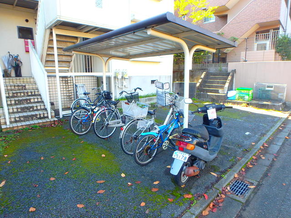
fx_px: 177
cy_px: 109
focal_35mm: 21
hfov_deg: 79.0
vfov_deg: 63.4
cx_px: 146
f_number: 3.5
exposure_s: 1/60
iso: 200
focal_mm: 3.7
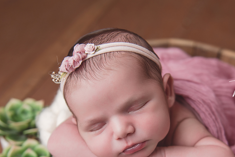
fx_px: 424
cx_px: 139
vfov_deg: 20.6
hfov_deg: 30.9
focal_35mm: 65
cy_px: 136
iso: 100
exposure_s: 1/160
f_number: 2.8
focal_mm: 35
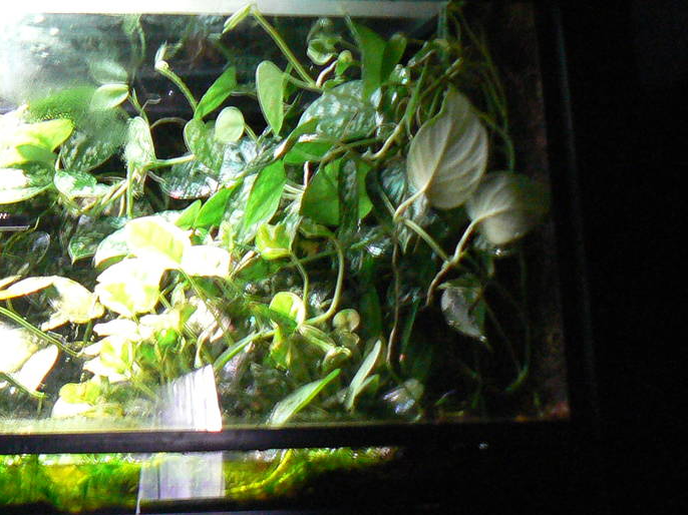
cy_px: 200
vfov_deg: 17.5
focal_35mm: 84
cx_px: -98
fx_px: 1669
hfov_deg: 21.9
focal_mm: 6
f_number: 2.8
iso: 200
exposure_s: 1/13
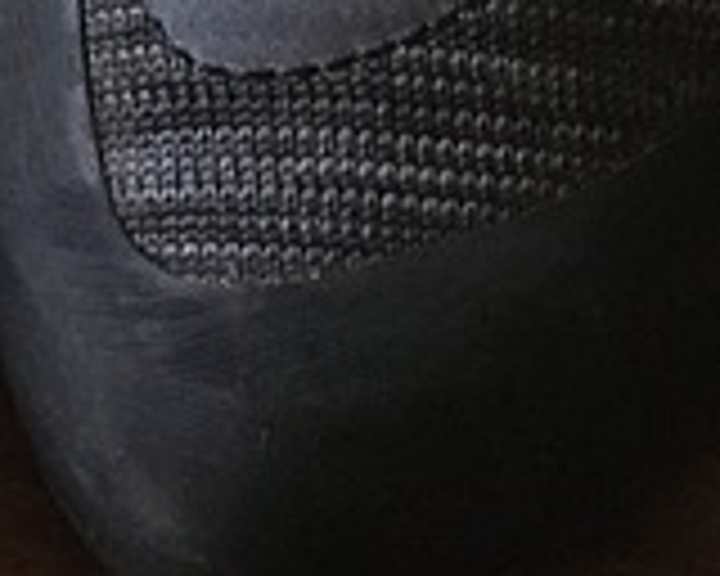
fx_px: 2834
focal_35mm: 133
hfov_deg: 14.0
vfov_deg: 10.7
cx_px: -142
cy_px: -536
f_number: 2.2
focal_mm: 4.15
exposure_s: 1/30
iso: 200
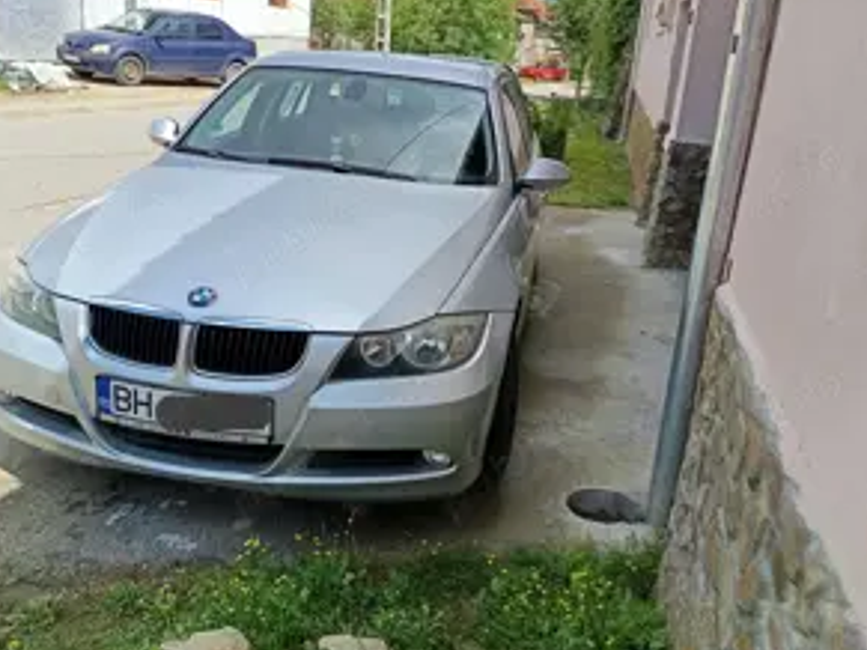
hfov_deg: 55.4
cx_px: 432
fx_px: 826
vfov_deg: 42.7
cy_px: 265
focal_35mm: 33
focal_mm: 5.31
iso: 50
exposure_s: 1/318
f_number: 1.7
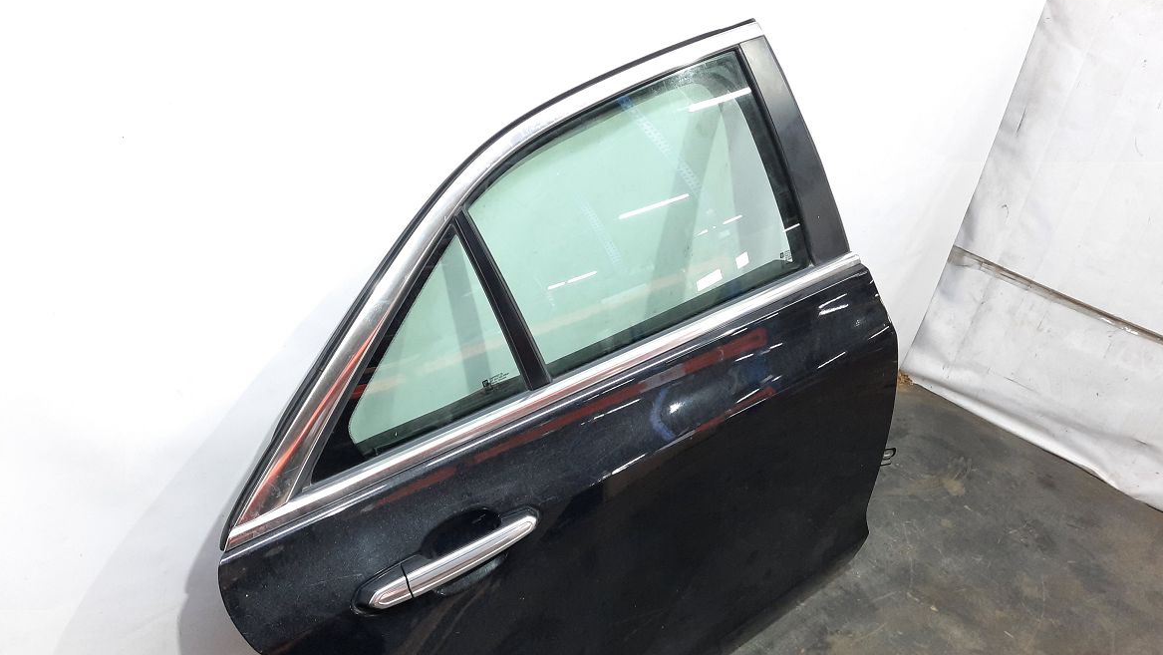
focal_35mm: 28
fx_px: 864
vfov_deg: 41.4
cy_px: 386
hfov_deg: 67.9
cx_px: 573
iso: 250
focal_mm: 4.6
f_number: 2
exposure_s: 1/50
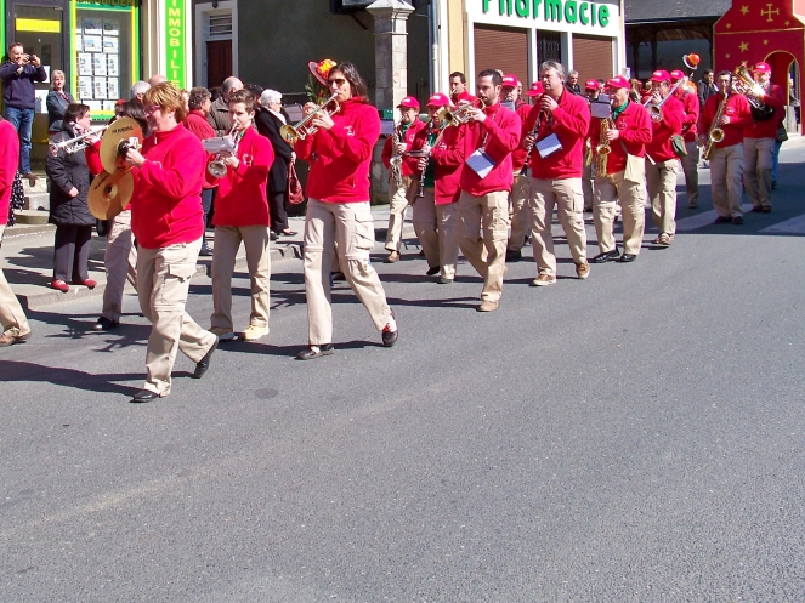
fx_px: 1186
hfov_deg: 36.8
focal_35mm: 51
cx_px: 221
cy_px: 167
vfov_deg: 28.2
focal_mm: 5.85
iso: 100
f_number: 4
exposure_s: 1/500
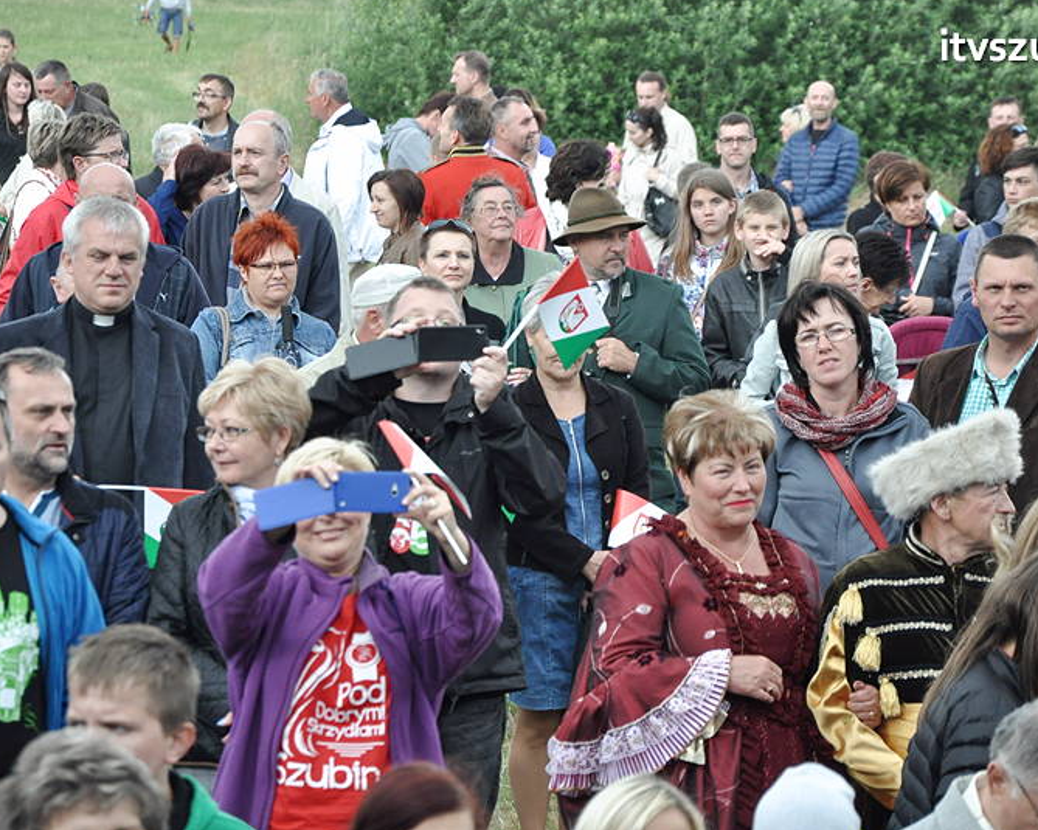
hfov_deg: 10.3
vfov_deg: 8.2
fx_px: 5762
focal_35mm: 188
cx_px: 535
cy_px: 432
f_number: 6.3
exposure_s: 1/640
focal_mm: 105
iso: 1250
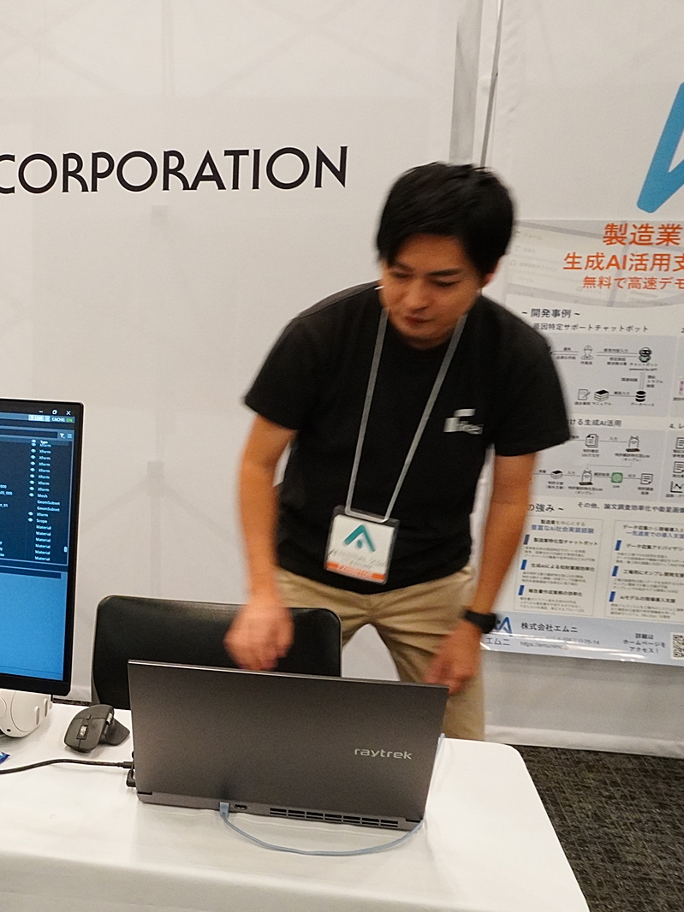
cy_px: 462
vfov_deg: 44.8
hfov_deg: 31.6
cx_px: -10
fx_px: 1107
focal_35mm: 42
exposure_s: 1/30
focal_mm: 16
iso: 3200
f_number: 13
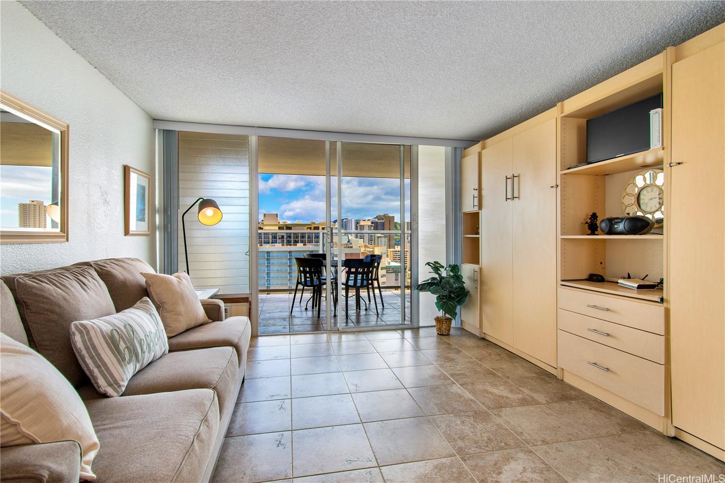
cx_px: 362
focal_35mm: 16
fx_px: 332
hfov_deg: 95.0
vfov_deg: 72.0
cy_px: 242
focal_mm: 11
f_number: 8
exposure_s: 1/25
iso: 125
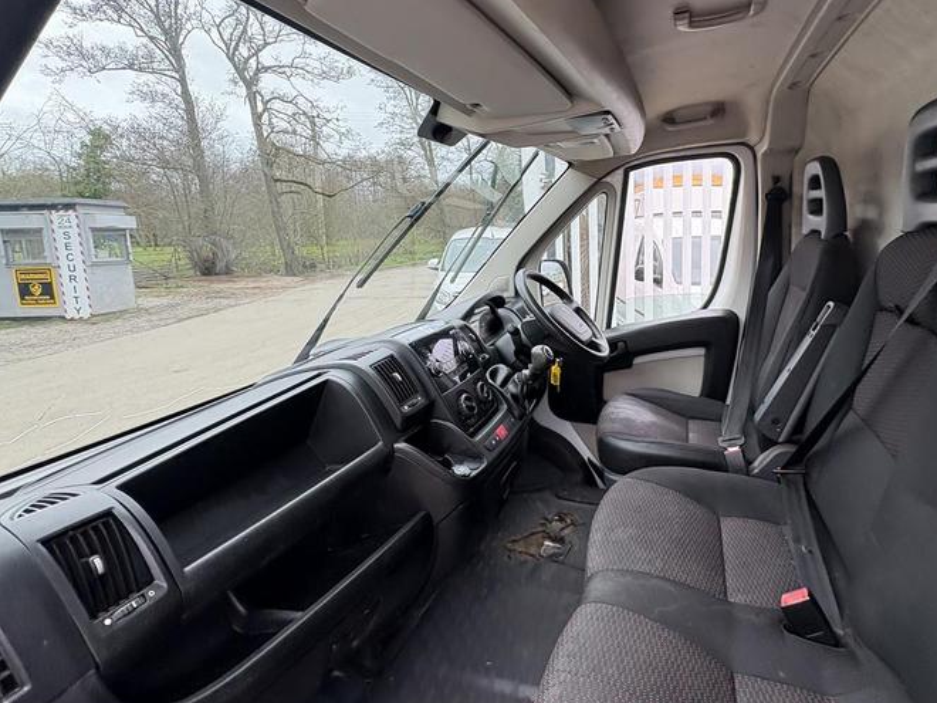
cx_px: 566
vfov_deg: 68.4
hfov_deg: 83.5
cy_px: 307
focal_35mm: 19
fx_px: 514
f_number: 2.2
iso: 50
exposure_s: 1/183
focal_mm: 2.22
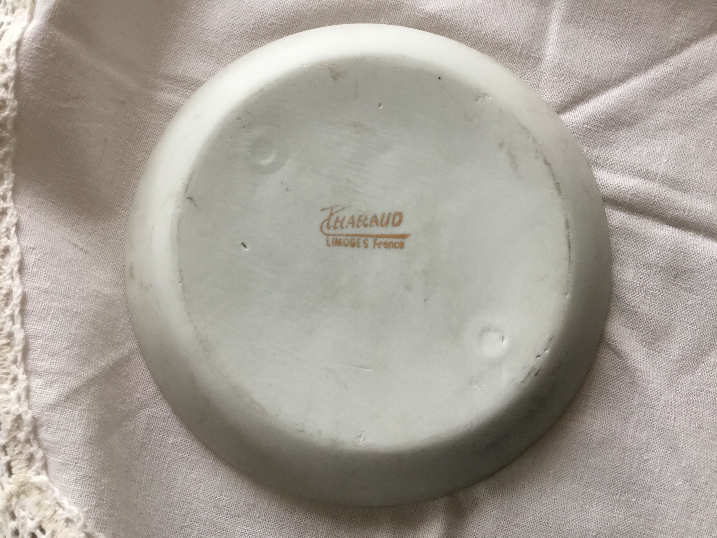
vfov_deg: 45.4
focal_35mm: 31
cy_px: 269
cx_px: 358
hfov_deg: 58.4
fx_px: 642
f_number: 2.4
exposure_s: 1/33
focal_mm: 3.3
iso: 125
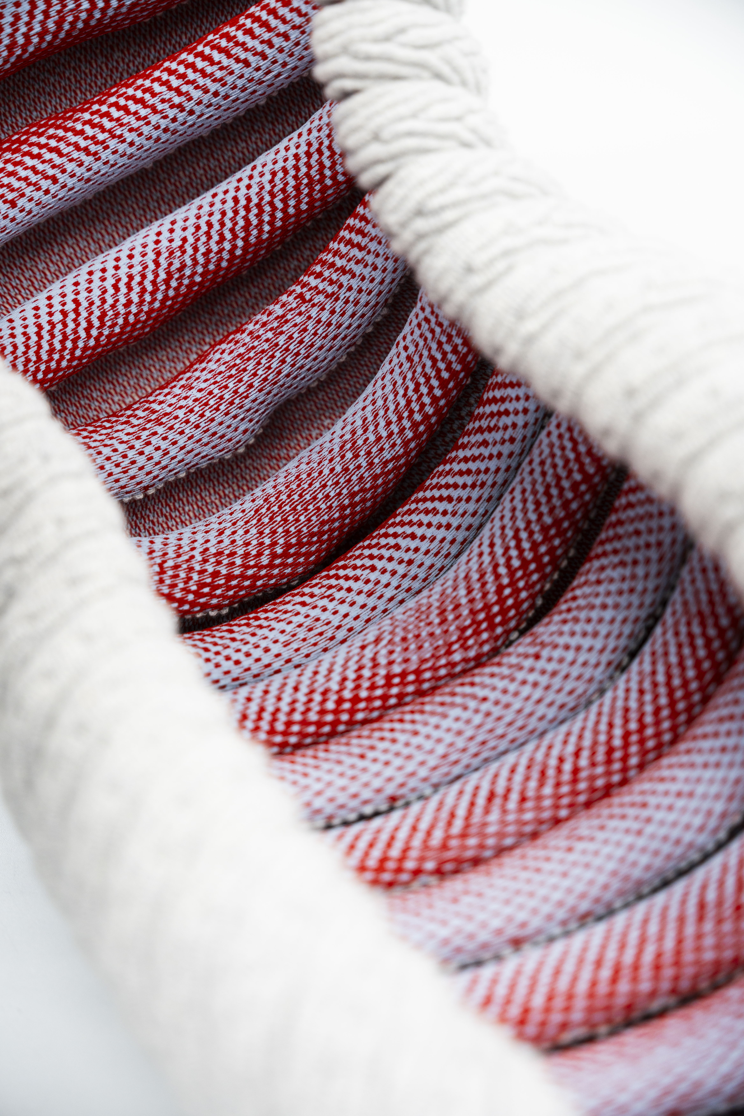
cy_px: 558
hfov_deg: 23.6
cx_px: 372
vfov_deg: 34.8
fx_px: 1782
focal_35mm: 58
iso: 400
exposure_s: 1/200
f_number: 2.8
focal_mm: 57.5
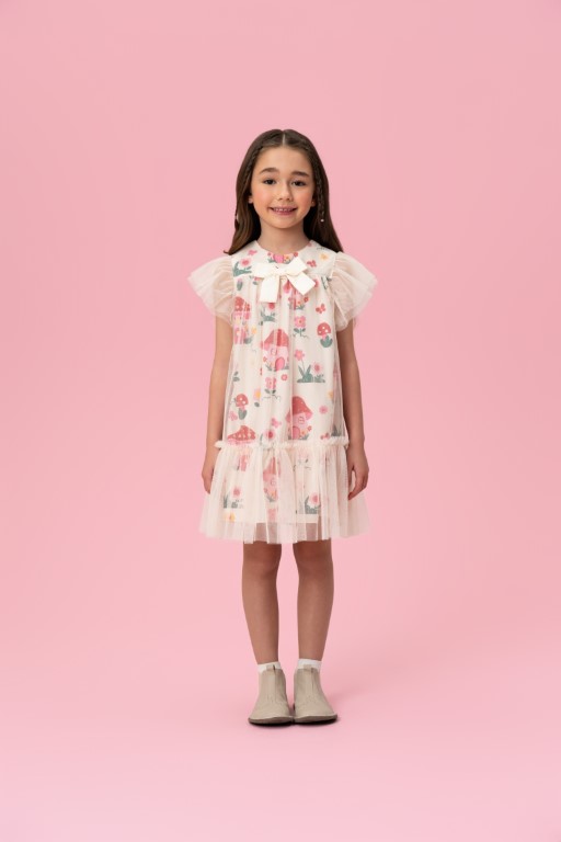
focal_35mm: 73
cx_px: 280
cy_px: 421
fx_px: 1706
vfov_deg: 27.7
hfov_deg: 18.7
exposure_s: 1/125
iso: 100
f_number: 6.3
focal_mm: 73
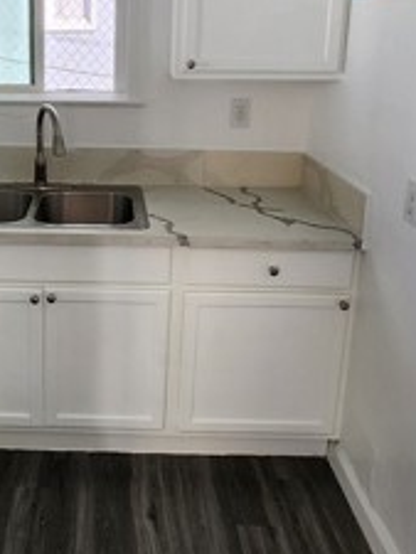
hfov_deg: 37.2
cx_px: 76
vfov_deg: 49.0
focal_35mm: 37
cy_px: 172
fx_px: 592
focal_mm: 1.7
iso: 50
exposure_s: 1/60
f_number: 2.2
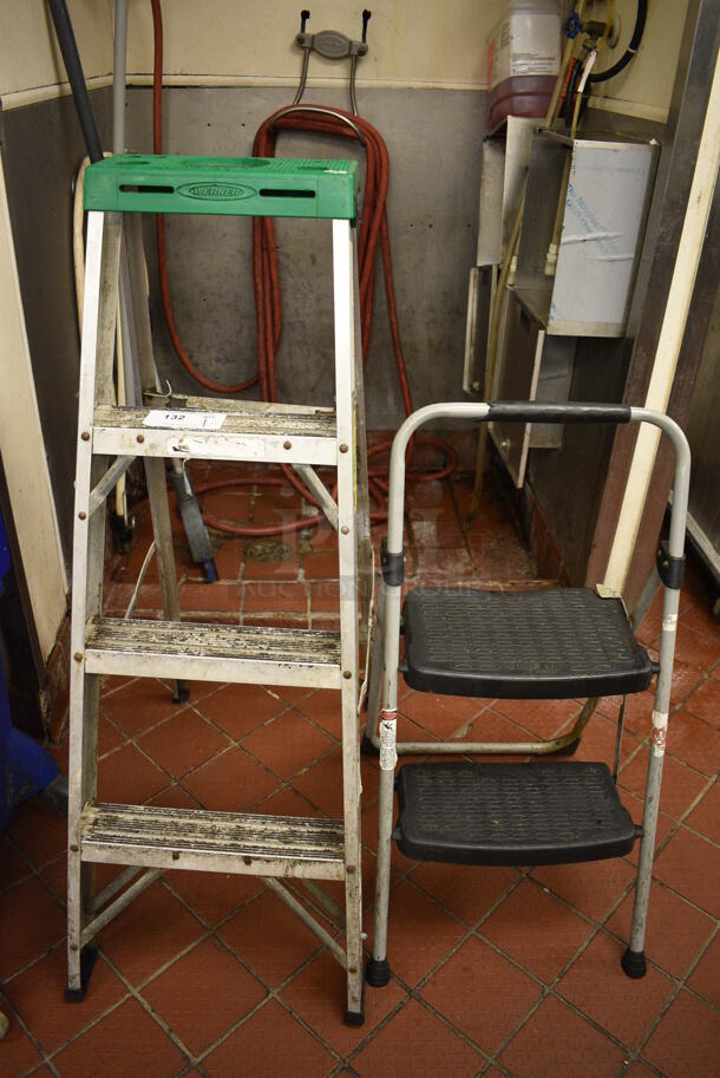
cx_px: 360
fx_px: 809
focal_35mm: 27
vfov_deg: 67.3
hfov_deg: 48.0
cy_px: 539
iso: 2000
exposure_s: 1/125
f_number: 3.5
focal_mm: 18
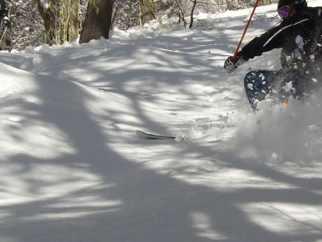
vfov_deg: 16.0
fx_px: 856
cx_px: 252
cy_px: 58
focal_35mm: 92
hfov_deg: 21.1
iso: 80
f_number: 4.8
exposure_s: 1/1000
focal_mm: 6
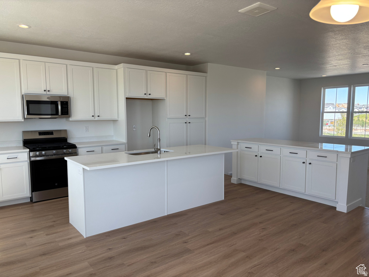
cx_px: 184
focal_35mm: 26
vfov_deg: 53.1
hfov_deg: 67.3
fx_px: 277
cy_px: 138
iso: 40
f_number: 1.6
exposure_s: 1/216
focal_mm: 5.96
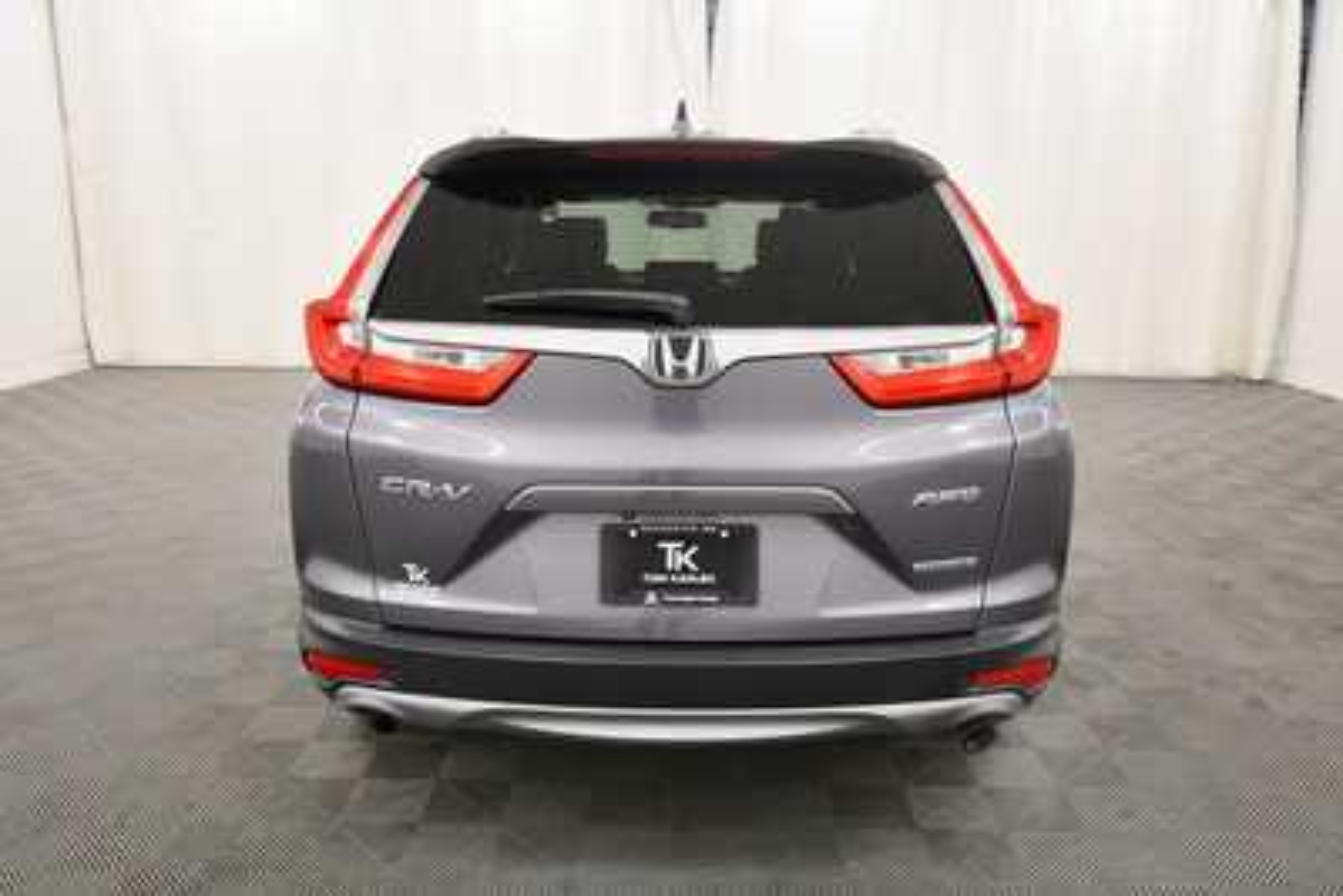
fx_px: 1045
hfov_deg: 65.5
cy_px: 448
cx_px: 672
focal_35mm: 28
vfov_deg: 46.4
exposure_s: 1/125
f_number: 5.6
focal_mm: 19
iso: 1250
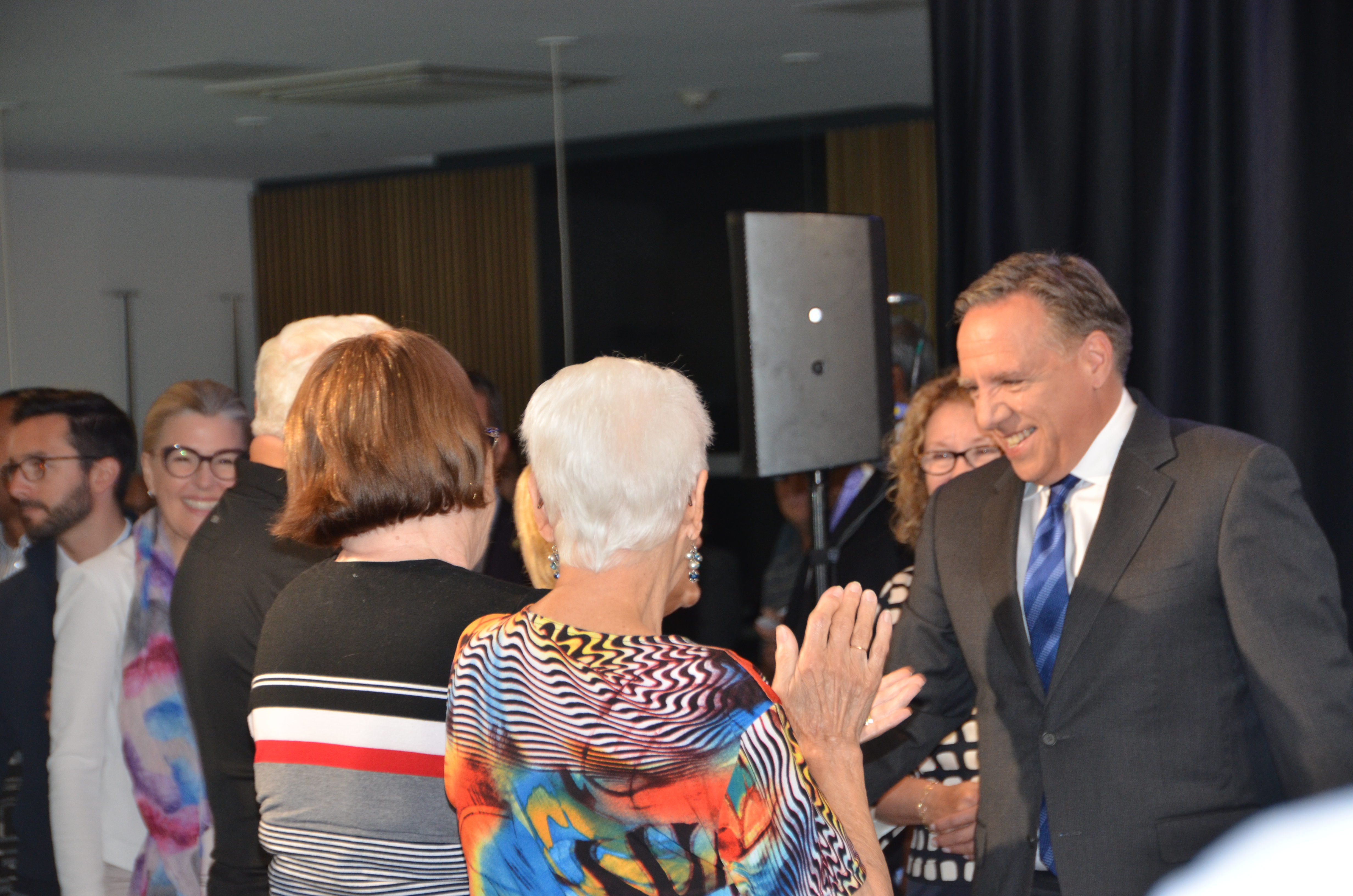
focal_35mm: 138
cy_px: 448
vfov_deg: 9.9
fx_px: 5176
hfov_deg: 14.9
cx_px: 676
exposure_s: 1/60
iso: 800
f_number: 5.6
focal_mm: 92
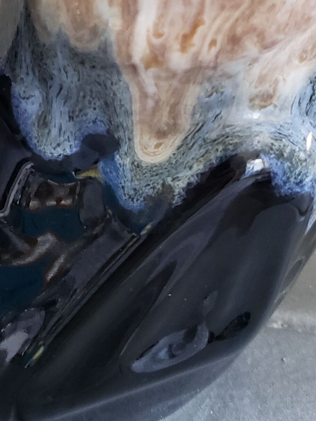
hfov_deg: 16.9
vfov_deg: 21.0
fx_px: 1047
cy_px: -106
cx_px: 15
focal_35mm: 86
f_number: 1.5
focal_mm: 4.3
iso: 250
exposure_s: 1/17
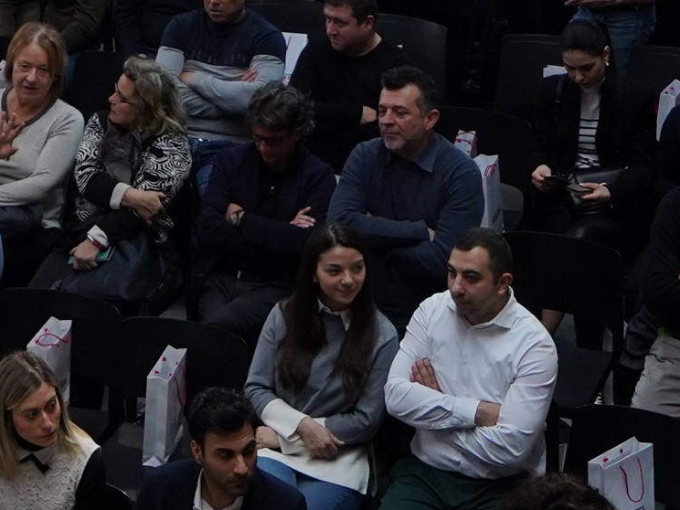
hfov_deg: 15.5
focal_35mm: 124
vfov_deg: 11.4
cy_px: -264
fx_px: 2436
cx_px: -32
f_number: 4
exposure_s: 1/160
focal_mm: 24
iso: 1250
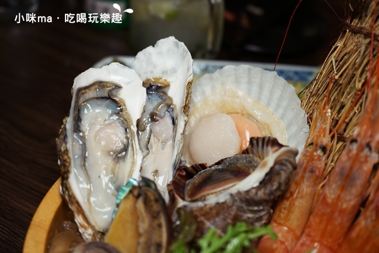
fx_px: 474
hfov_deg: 43.6
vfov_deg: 29.9
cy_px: 126
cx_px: 190
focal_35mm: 45
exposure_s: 1/60
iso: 1000
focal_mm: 45
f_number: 4.5
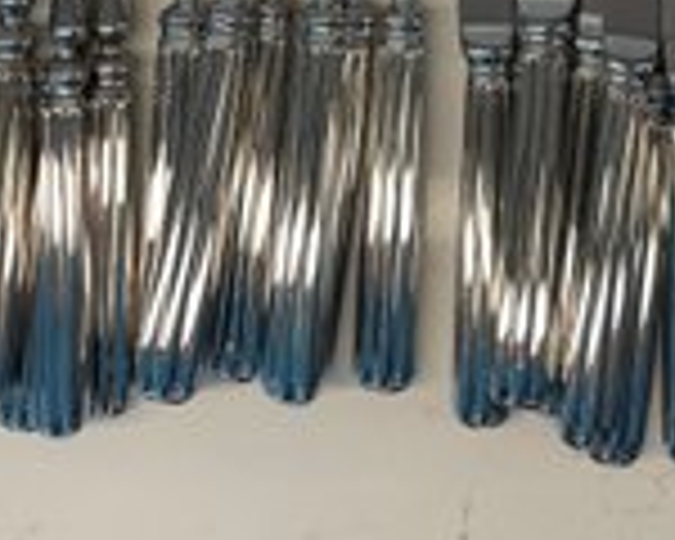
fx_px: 1159
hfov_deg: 31.5
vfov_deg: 25.3
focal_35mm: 58
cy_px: 43
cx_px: 556
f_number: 1.6
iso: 32
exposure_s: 1/187
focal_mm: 4.2
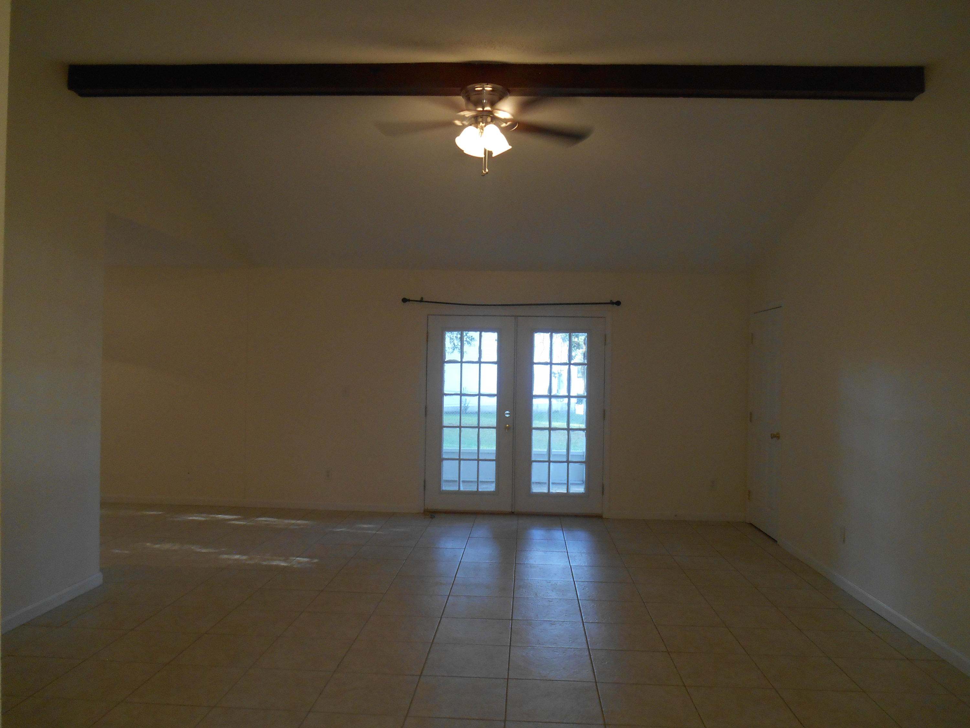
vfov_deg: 53.1
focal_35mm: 26
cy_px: 364
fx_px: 729
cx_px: 485
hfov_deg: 67.3
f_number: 3.4
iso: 220
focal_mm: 4.7
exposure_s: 1/30
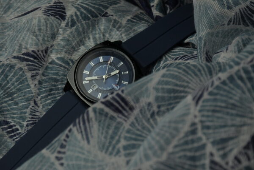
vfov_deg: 7.5
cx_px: 127
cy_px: 85
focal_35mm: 183
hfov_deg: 11.2
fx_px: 1291
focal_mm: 122
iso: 2500
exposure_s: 1/500
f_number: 11
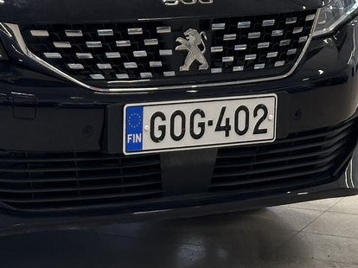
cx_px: -75
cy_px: -87
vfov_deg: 8.7
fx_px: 1726
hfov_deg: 11.6
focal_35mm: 167
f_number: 1.78
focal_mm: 6.86
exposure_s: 1/99
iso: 64
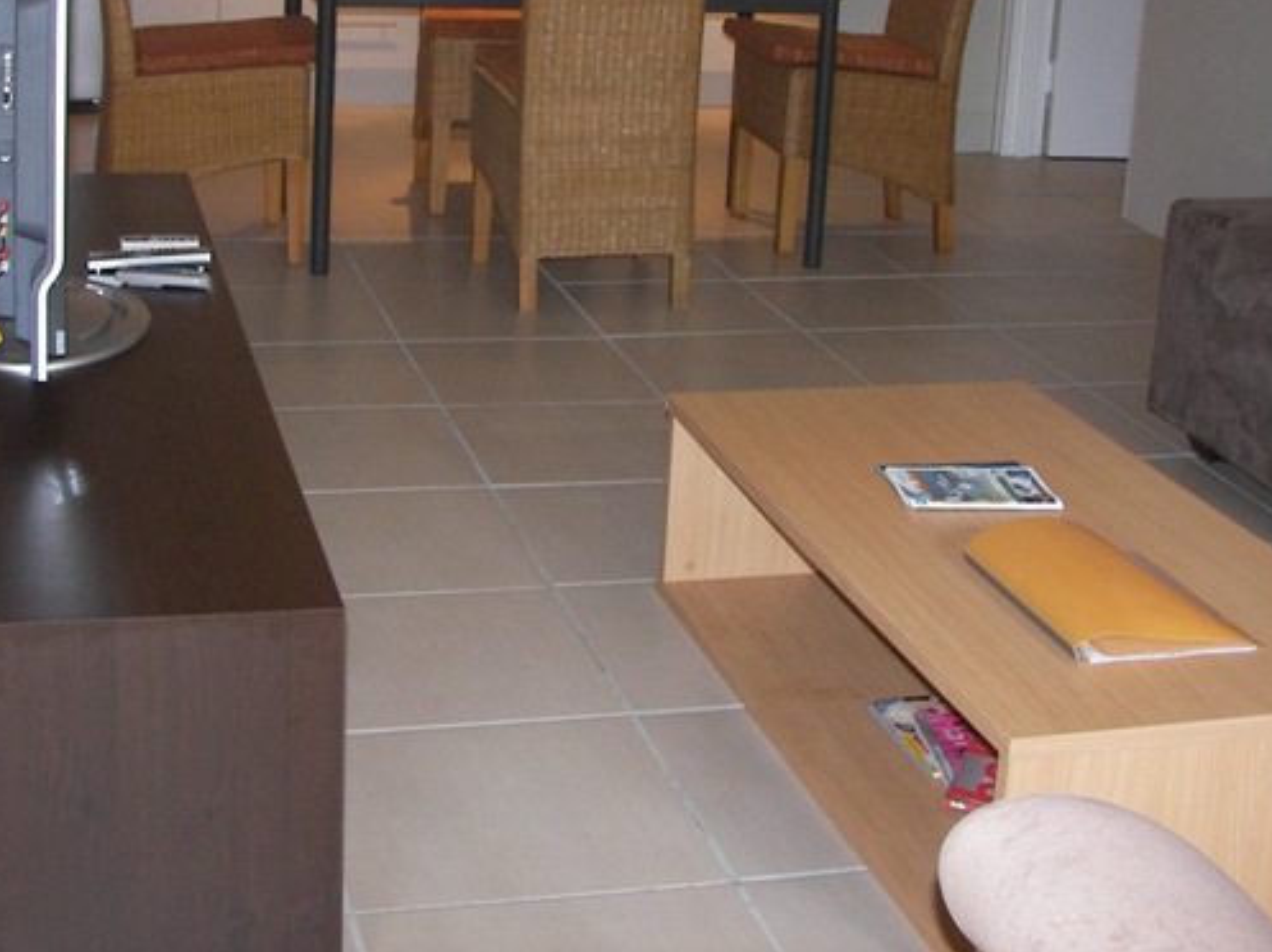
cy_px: 187
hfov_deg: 33.2
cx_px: 520
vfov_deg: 24.8
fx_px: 2130
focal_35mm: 58
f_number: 2.8
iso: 100
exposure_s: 1/30
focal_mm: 6
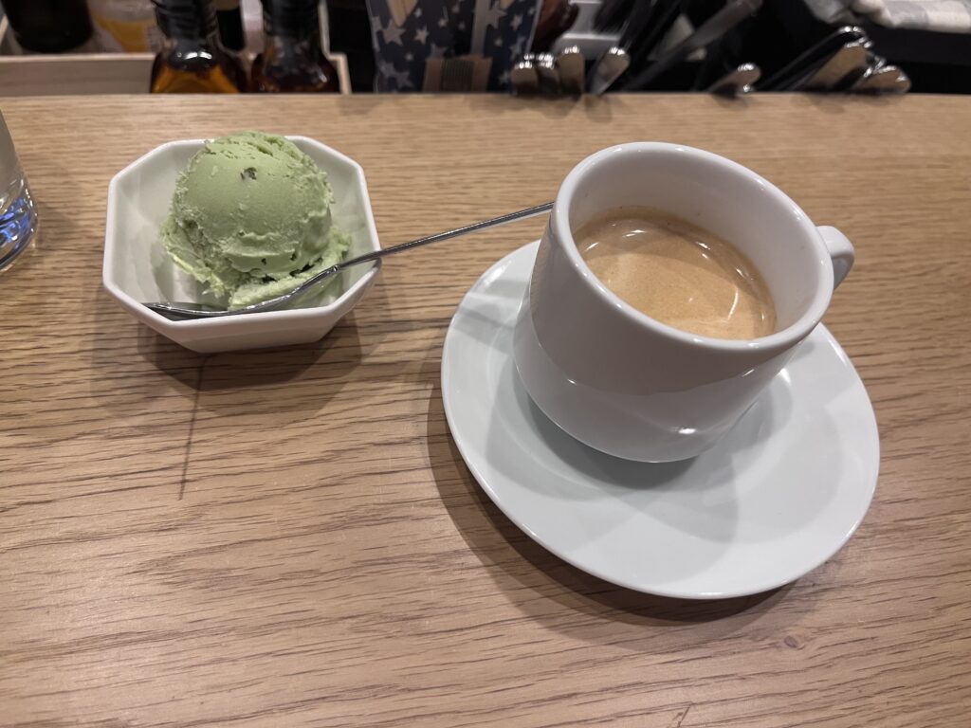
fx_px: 729
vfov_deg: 53.1
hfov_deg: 67.3
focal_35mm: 26
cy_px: 364
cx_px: 486
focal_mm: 5.1
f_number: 1.6
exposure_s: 1/60
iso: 125
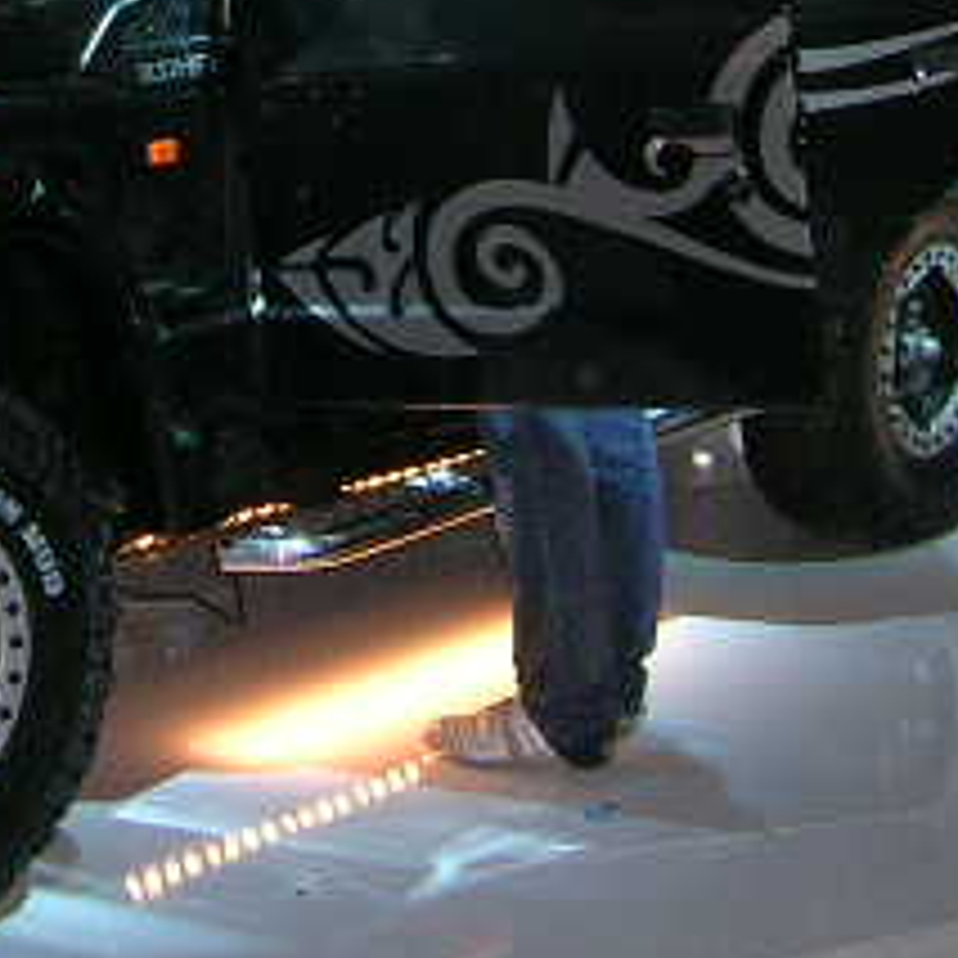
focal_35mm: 93
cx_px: 81
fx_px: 2912
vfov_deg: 18.3
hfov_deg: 18.4
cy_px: 36
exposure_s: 1/60.1
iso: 154
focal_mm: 5.4
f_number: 2.8
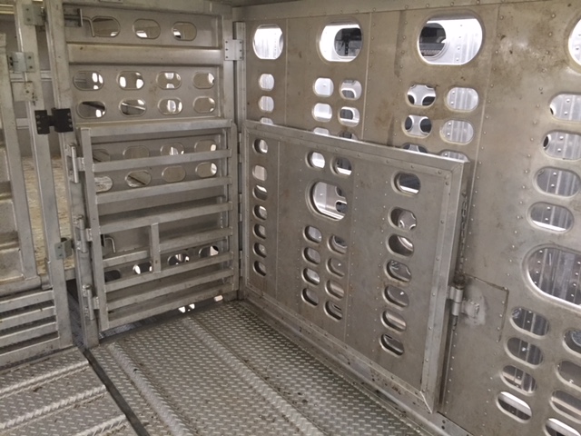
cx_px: 290
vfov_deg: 48.2
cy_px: 218
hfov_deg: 61.7
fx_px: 487
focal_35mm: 29
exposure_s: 1/30
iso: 200
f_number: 2.2
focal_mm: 4.15
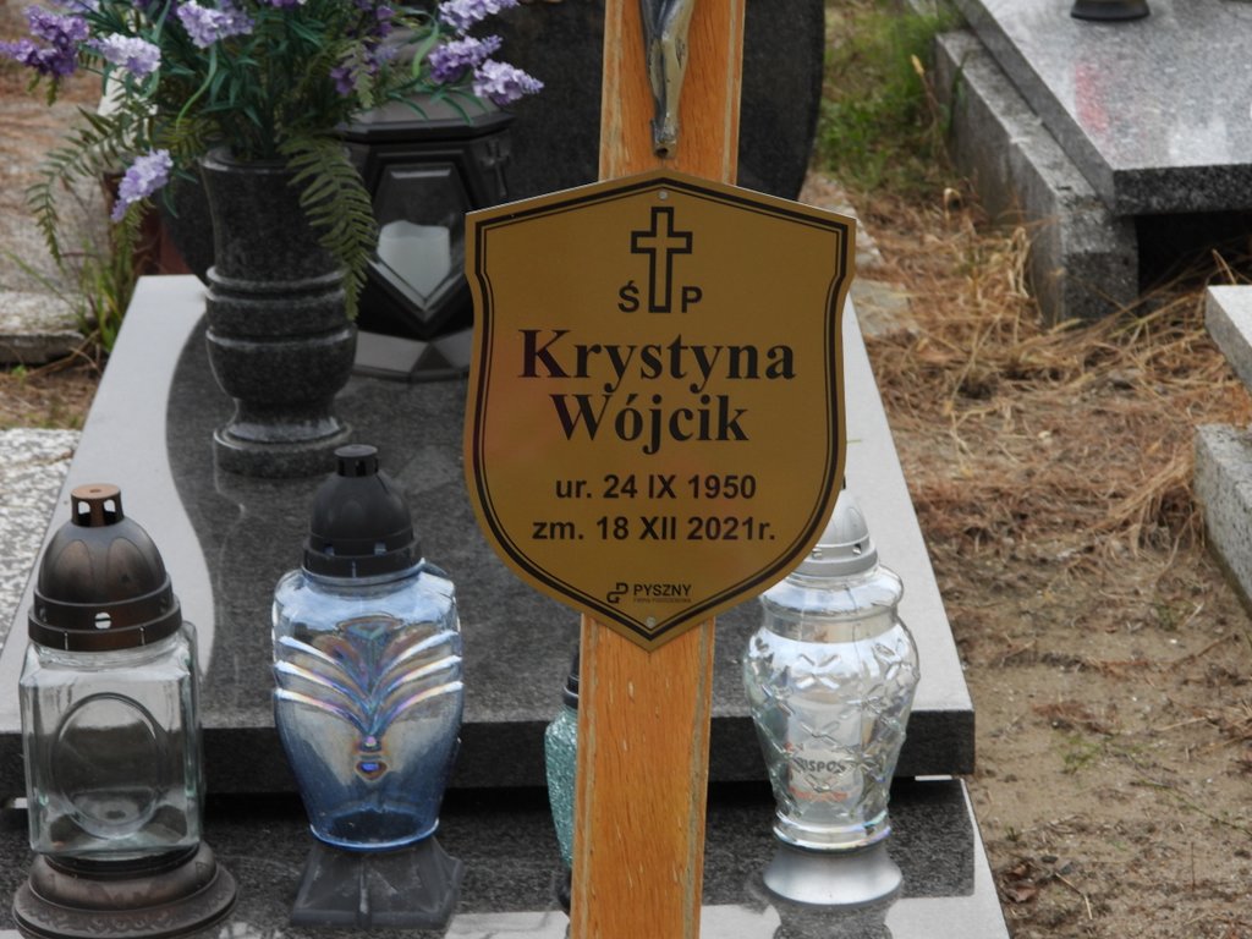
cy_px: 470
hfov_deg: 18.7
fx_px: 3798
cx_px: 626
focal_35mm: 105
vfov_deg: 14.1
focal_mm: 18.9
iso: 100
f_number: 4
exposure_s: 1/250
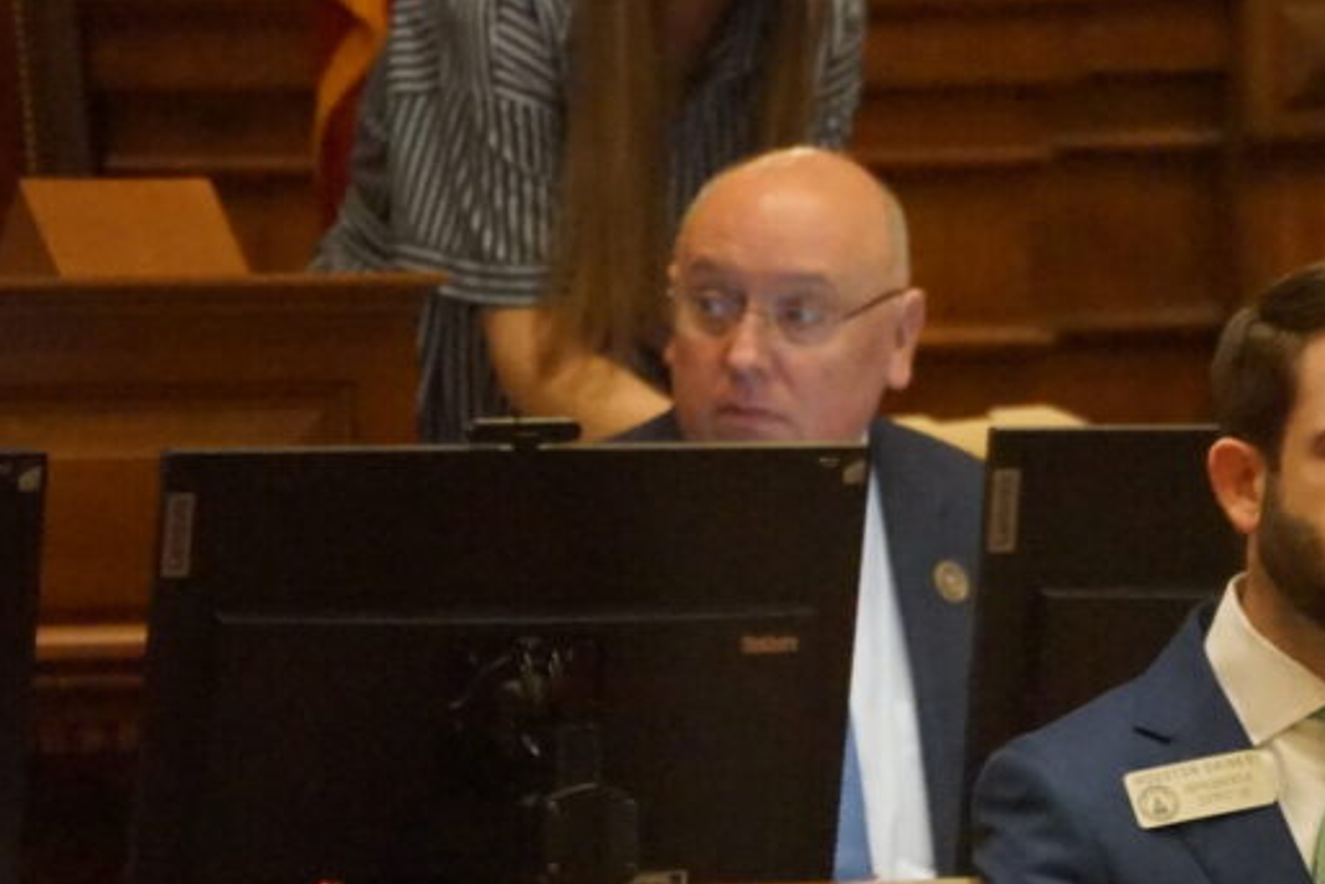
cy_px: 652
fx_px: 22015
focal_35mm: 598
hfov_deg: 3.4
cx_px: 1212
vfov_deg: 2.3
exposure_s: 1/160
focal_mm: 300
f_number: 6.3
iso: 10000
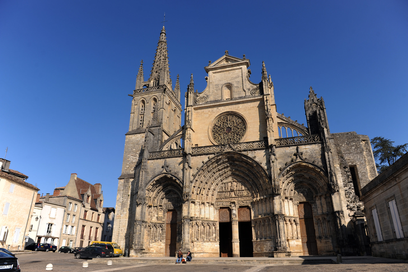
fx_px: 272
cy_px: 136
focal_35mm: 24
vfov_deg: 53.1
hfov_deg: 73.8
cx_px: 204
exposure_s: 1/1000
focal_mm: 24
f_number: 6.3
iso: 200
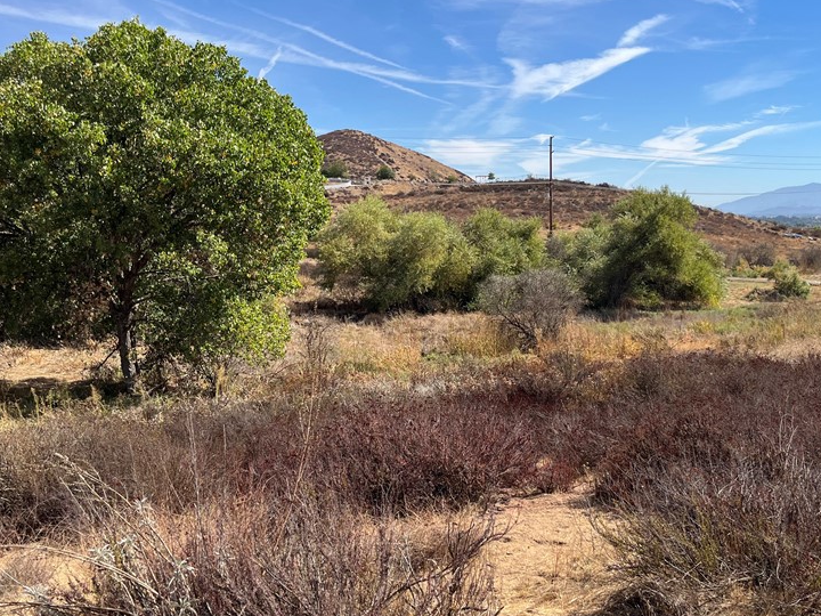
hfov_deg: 50.0
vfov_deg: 38.7
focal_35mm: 37
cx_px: 468
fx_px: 878
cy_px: 303
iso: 50
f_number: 1.6
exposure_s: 1/2967
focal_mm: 5.1
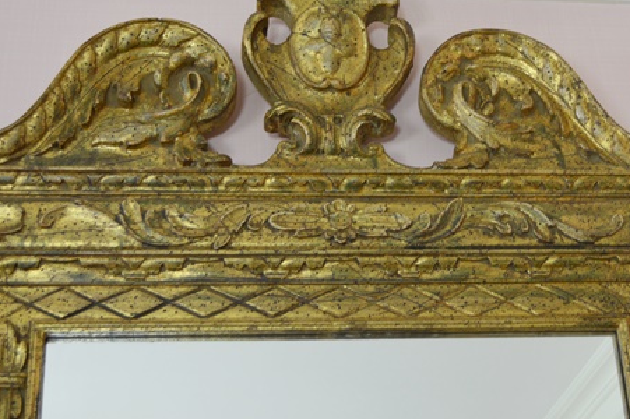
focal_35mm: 60
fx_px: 1049
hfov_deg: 33.4
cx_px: 328
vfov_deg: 22.5
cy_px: 165
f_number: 4.5
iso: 640
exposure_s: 1/60
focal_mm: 30
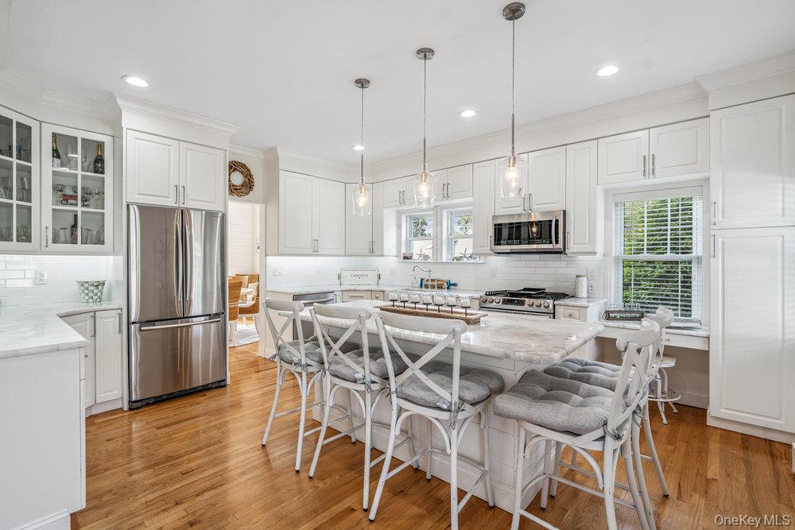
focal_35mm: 16
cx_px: 398
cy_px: 265
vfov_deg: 73.8
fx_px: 353
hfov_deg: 96.7
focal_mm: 16
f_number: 5.6
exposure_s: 1/80
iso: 250
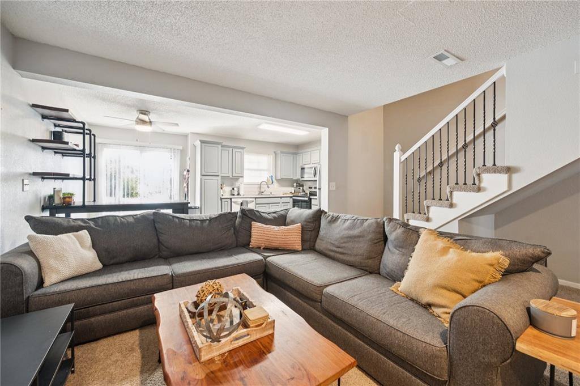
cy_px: 193
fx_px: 225
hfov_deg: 104.3
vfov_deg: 81.1
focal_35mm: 14
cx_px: 290
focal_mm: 14
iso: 640
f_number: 6.3
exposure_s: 1/4
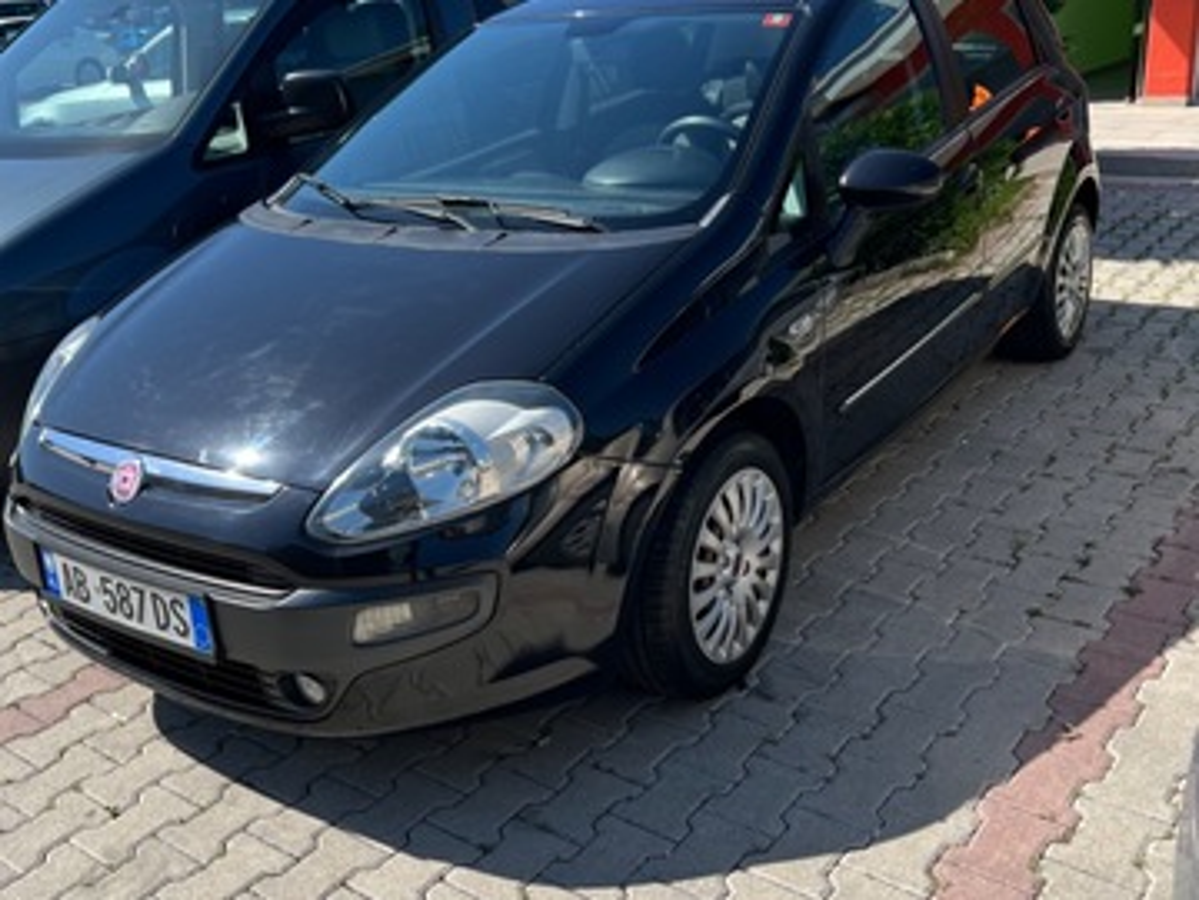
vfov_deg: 53.1
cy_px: 450
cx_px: 600
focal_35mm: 26
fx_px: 901
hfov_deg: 67.3
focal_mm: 5.7
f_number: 1.5
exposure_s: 1/2571
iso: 50
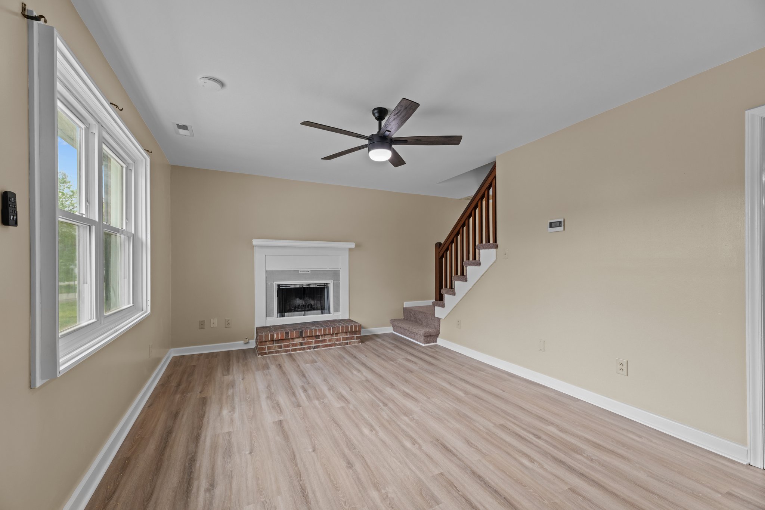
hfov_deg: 104.3
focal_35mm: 14
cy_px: 255
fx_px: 297
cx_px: 382
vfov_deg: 81.2
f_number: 9
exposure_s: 1/6
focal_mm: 14
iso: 400
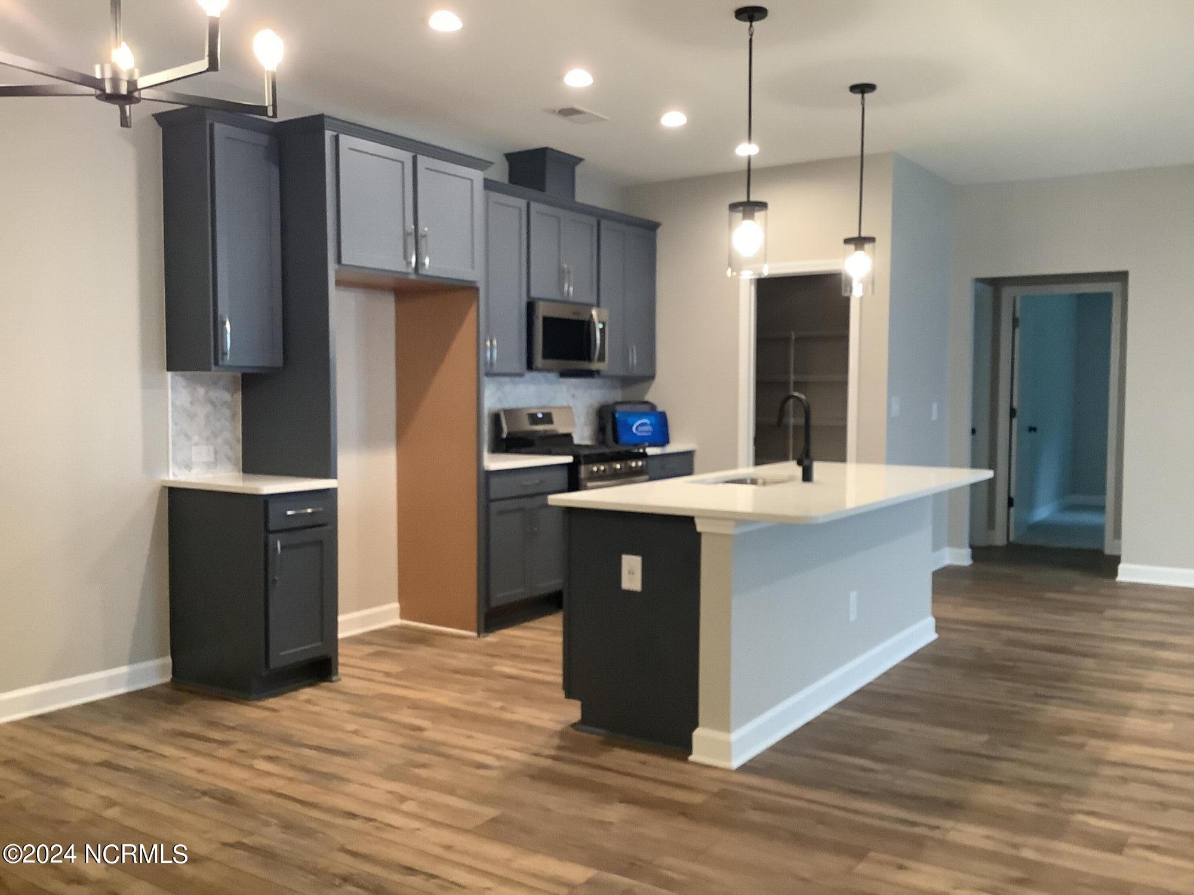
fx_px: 1069
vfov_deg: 45.4
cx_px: 597
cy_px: 448
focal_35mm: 31
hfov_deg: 58.4
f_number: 2.4
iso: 250
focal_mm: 3.3
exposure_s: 1/50
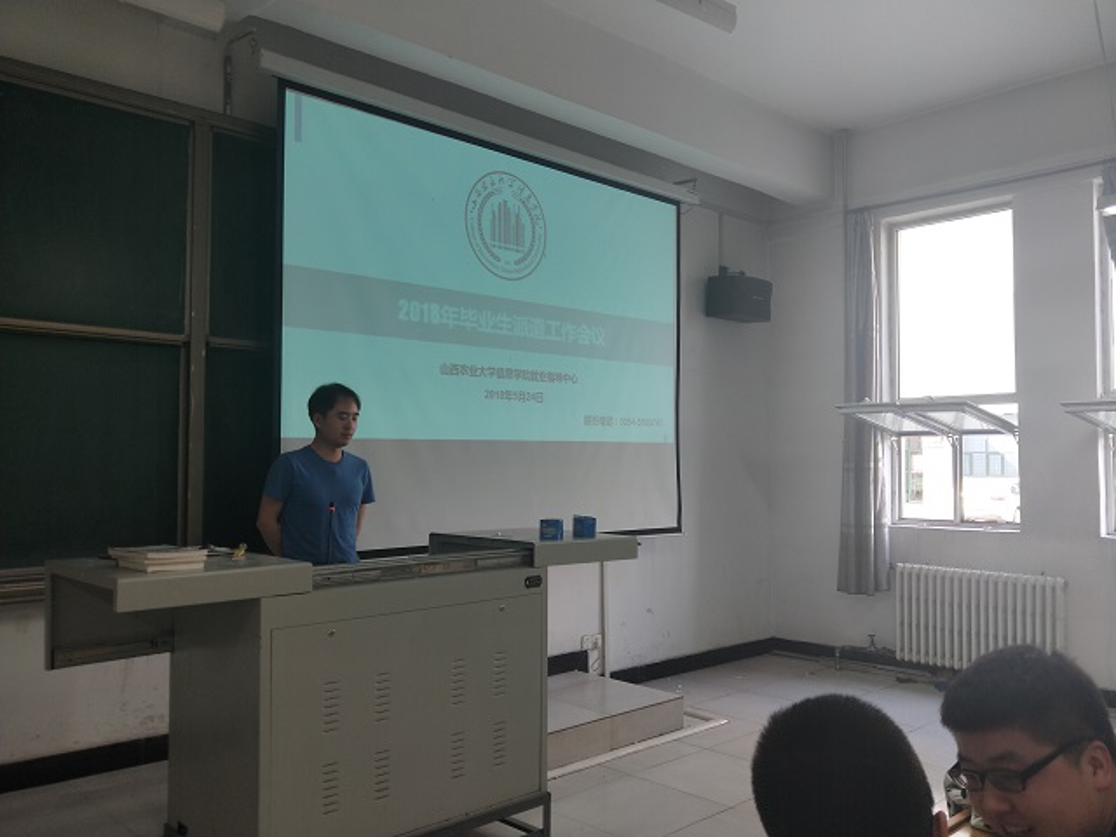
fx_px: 806
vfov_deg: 54.9
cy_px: 418
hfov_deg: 69.4
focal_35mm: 25
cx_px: 558
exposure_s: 1/100
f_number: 1.7
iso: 73
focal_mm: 4.27
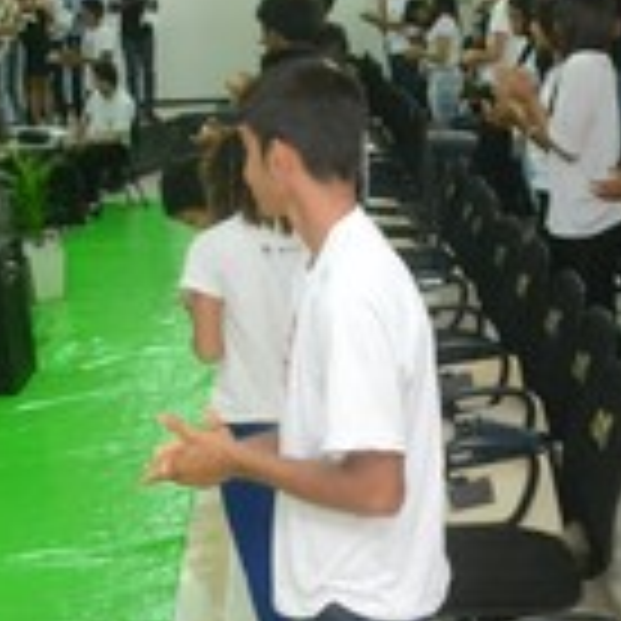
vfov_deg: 20.9
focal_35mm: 83
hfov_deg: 20.3
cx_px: 612
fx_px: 1685
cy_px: 351
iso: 3200
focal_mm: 20
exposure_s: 1/125
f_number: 3.5
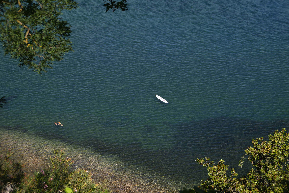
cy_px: 96
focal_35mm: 73
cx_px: 144
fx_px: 586
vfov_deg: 18.7
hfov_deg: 27.7
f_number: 6.3
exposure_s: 1/250
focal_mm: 73
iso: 100
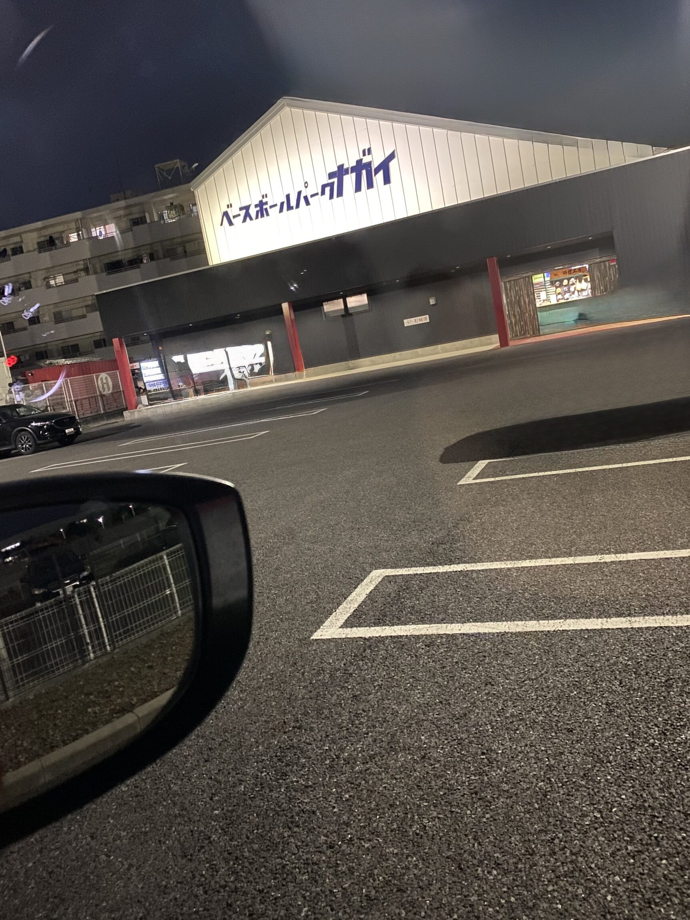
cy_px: 447
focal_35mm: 29
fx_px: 771
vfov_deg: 61.7
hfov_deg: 48.2
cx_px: 346
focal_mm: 4.25
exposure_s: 1/13
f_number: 1.8
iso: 500
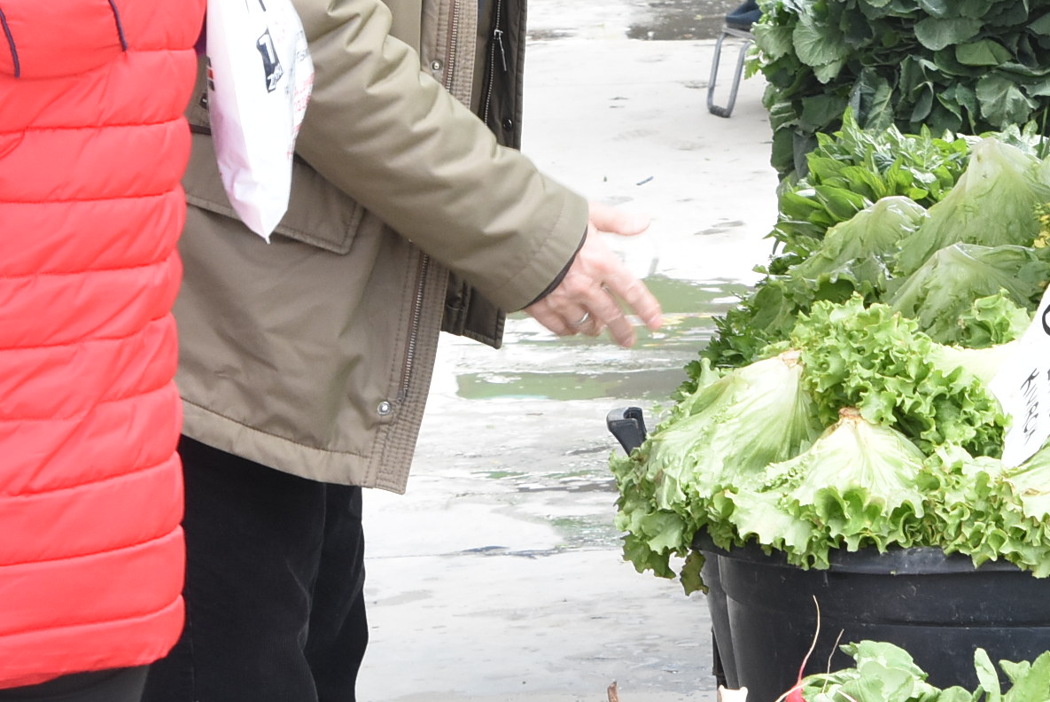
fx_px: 7188
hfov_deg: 8.3
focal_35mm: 246
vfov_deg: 5.6
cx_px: 971
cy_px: -52
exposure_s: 1/125
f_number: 13
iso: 1000
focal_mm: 65
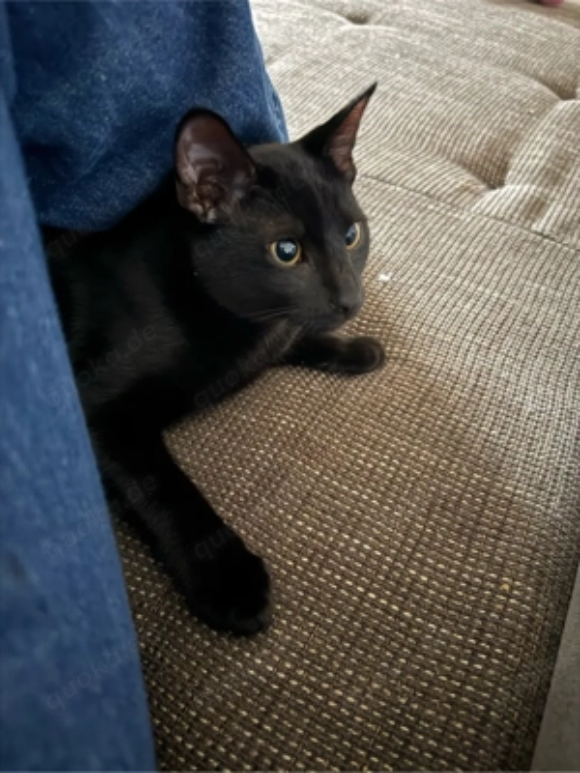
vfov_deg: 71.6
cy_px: 386
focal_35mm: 24
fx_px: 536
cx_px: 290
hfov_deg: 56.8
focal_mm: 6.76
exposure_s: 1/9
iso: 2000
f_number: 1.78
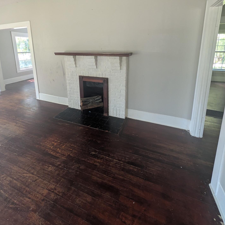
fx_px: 110
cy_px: 72
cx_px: 109
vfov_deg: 87.4
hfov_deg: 91.1
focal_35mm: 15
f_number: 1.7
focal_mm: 2.02
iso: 145
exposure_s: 1/92.8
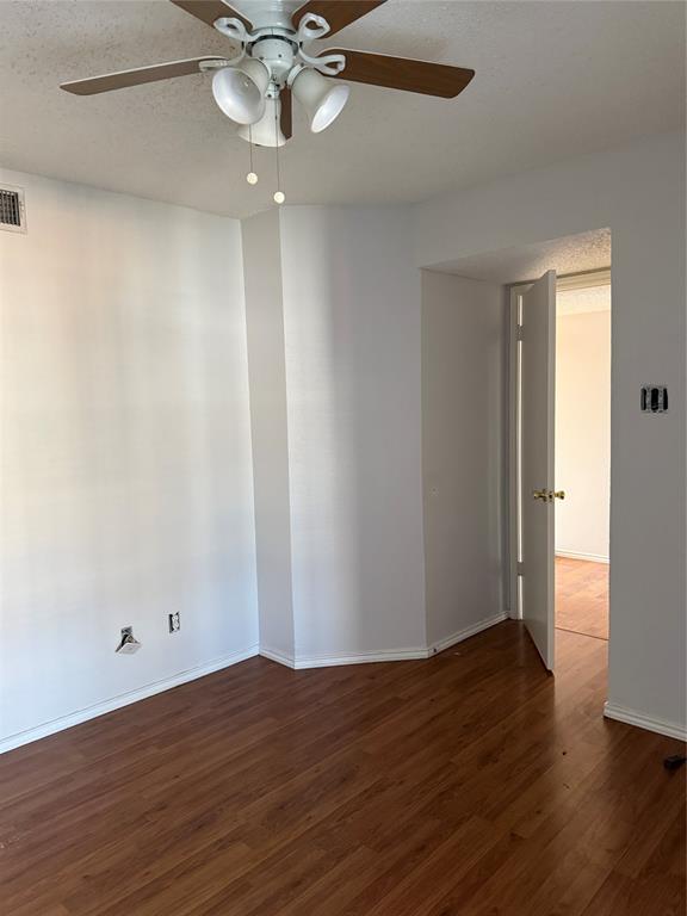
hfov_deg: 56.8
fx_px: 635
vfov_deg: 71.6
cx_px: 344
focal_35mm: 24
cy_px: 458
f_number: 1.78
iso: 500
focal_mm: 6.76
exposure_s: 1/60
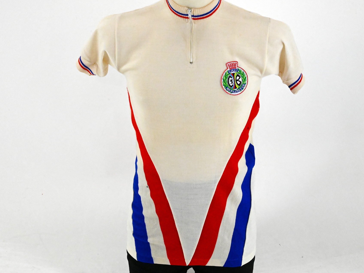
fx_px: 799
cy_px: 137
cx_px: 192
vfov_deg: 19.4
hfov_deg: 25.7
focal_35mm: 76
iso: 22800
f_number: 20
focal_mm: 70
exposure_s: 1/640
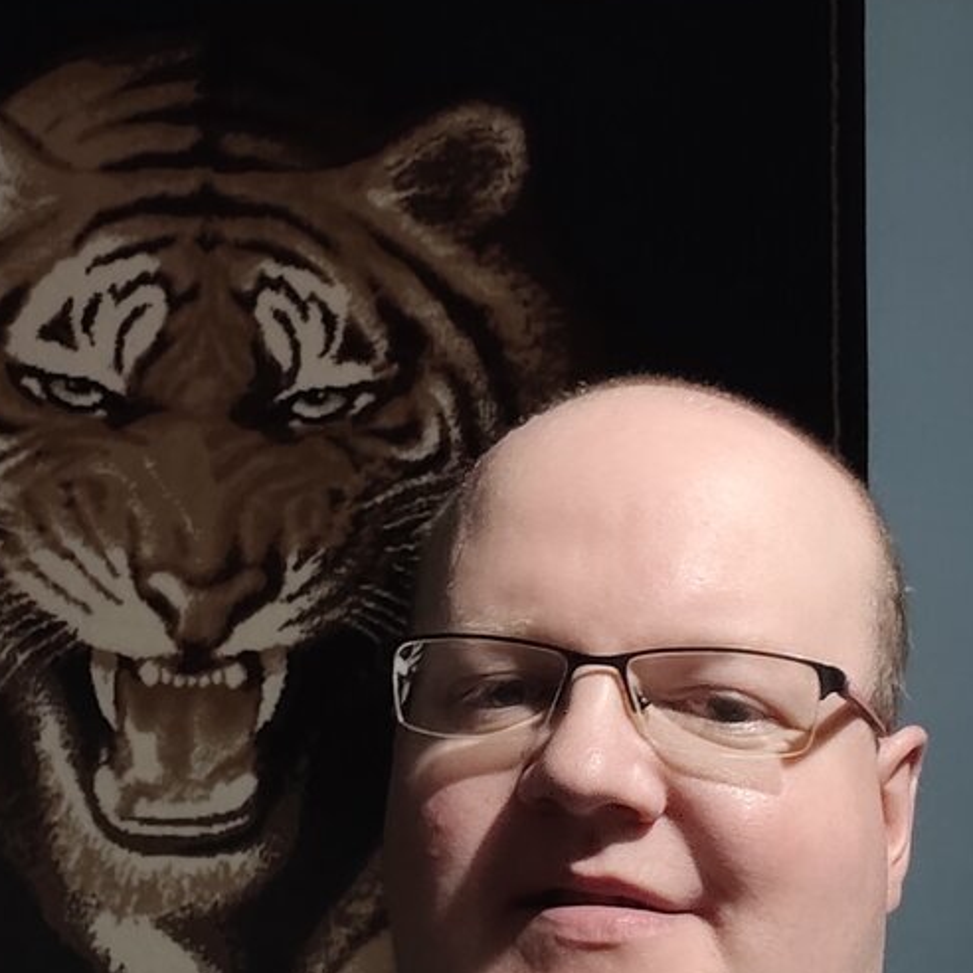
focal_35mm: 56
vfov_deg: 30.5
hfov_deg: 30.2
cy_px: 431
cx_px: 293
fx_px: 1781
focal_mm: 2.23
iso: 250
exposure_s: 1/25
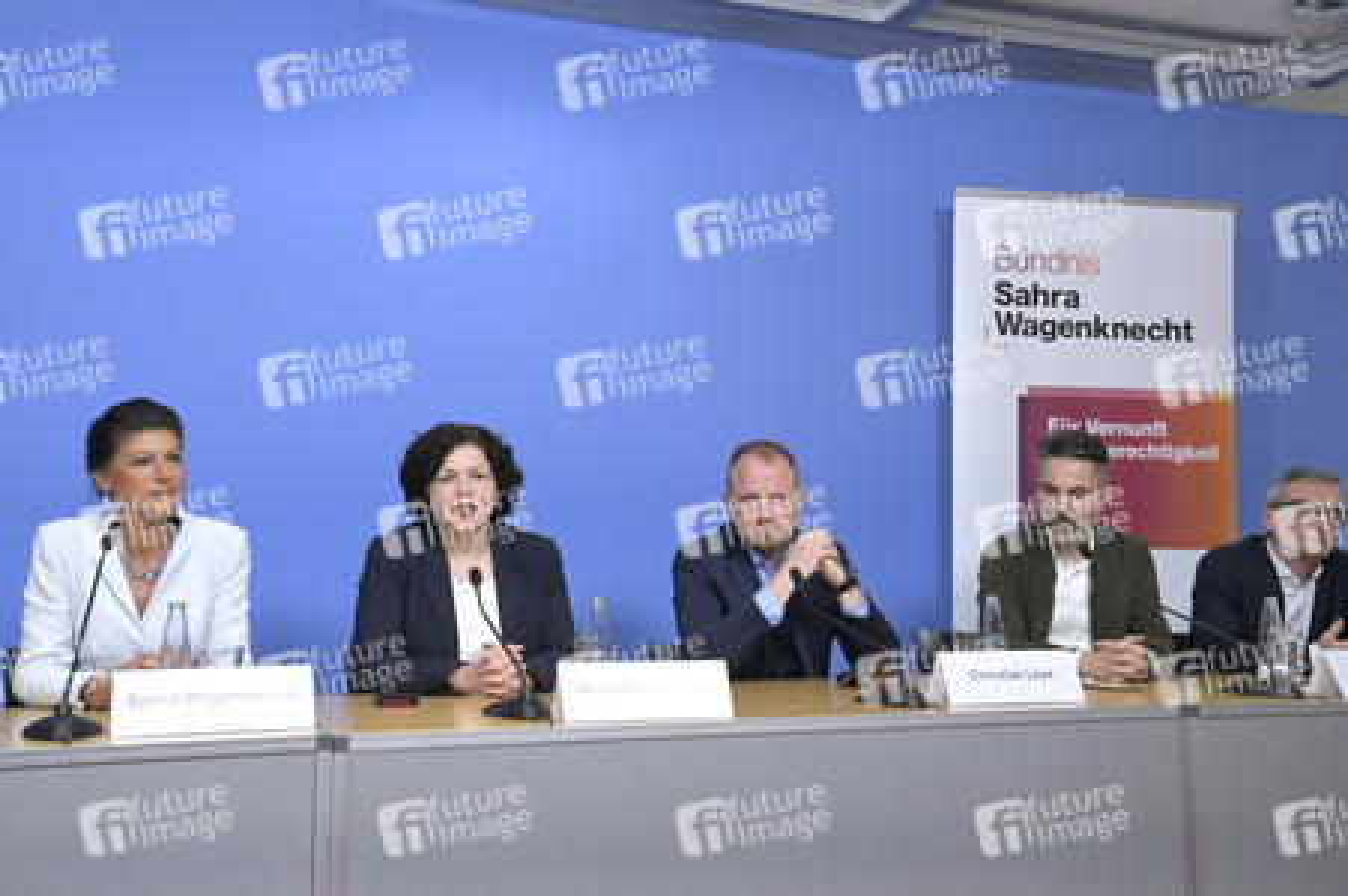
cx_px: 674
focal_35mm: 38
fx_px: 1422
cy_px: 448
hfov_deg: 50.7
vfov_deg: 35.0
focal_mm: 38
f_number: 5.6
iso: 5000
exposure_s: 1/500
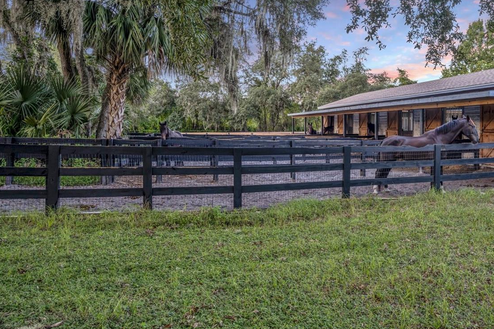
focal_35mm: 27
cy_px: 129
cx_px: 325
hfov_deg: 66.3
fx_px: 367
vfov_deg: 48.0
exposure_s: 1/2.5
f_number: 8
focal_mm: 18.5
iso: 400
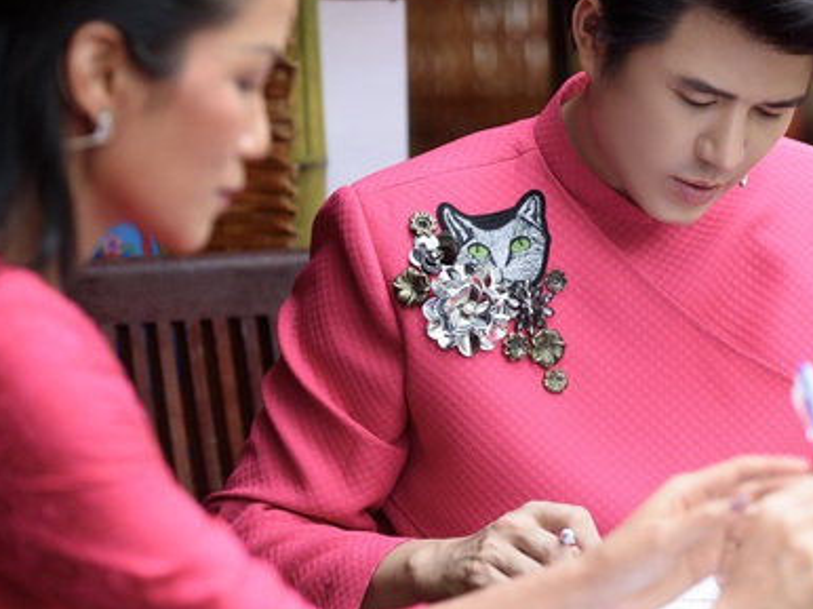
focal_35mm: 211
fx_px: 4953
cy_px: 281
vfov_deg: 7.0
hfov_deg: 9.4
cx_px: 659
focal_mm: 116
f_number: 3.2
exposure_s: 1/160
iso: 200
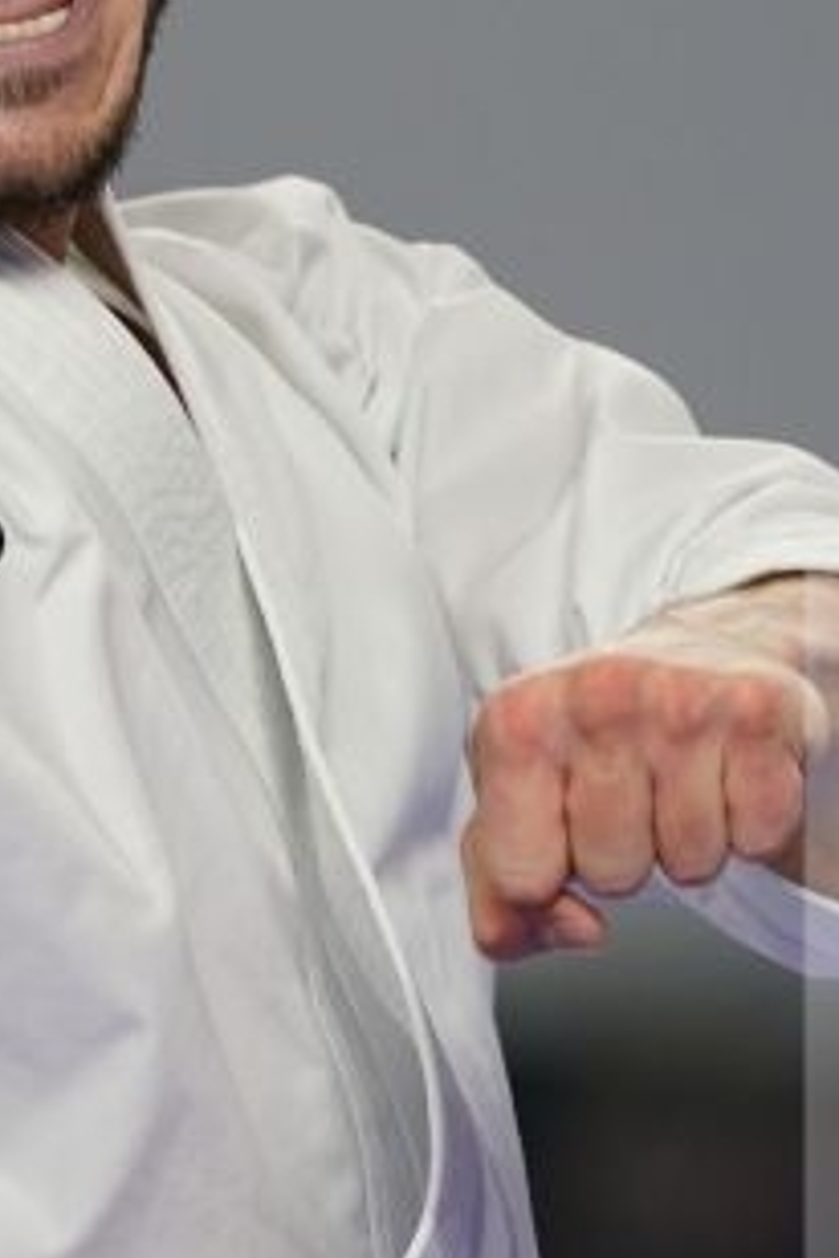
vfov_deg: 1.3
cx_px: -195
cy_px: 940
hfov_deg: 0.9
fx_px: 54356
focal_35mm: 1555
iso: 640
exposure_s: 1/400
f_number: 2.8
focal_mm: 400
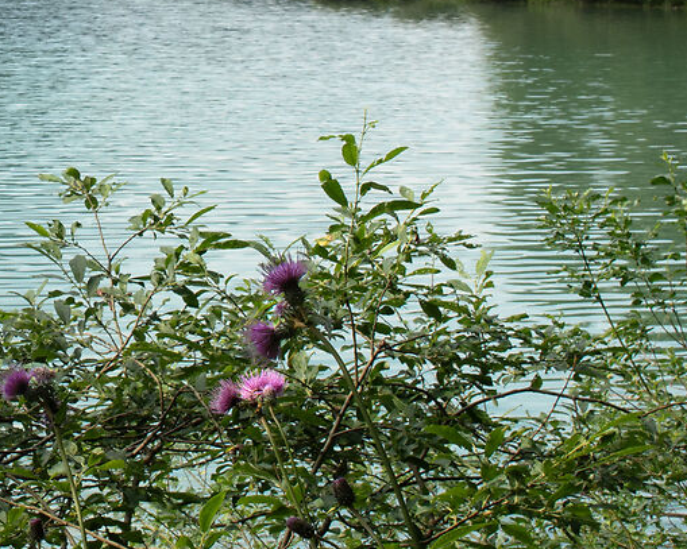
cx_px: -38
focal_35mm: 124
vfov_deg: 12.3
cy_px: 13
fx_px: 2521
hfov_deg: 15.2
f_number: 11
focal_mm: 28
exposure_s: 1/125
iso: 200
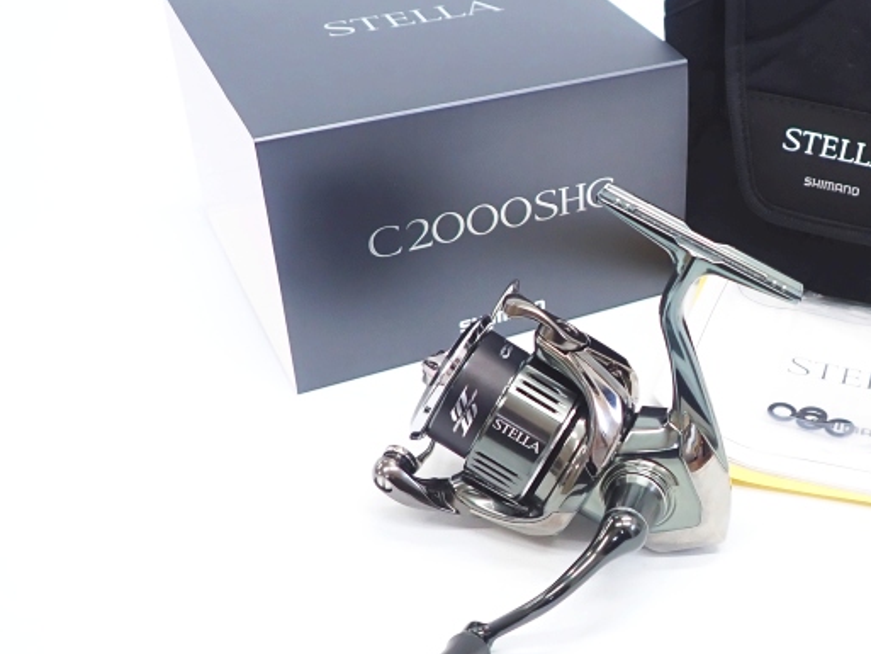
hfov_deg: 45.9
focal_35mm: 39
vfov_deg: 36.8
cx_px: 669
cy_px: 340
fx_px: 982
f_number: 2
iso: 160
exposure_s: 1/60
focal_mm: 4.5
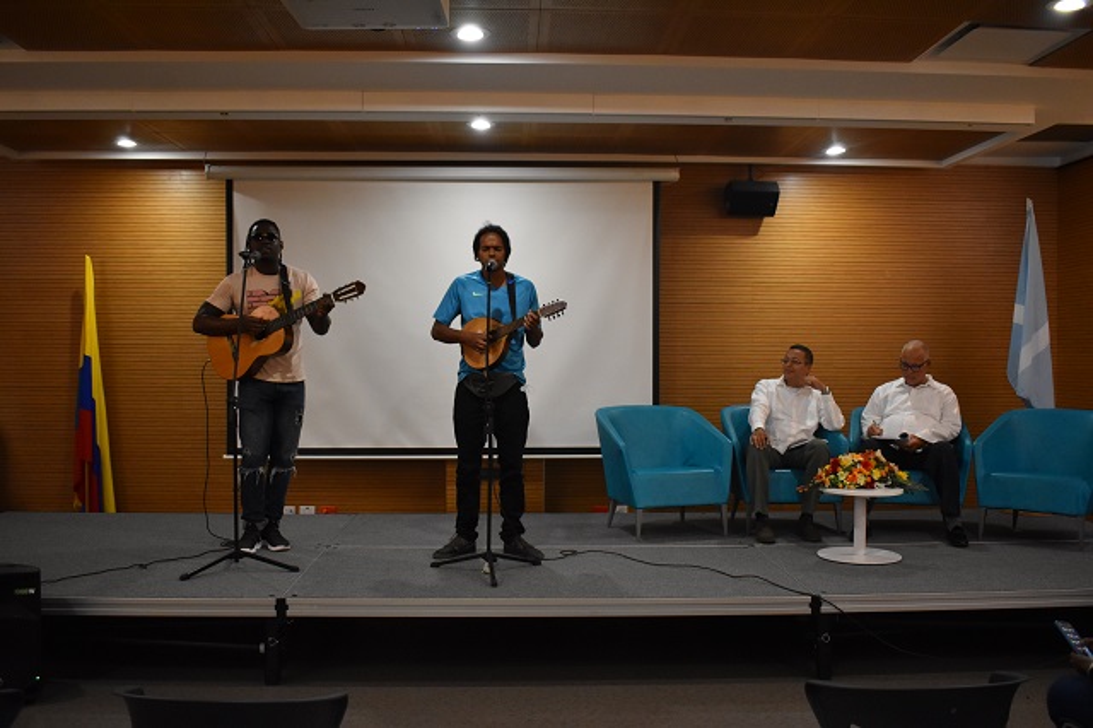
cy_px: 364
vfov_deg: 39.9
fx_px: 1001
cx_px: 546
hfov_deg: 57.2
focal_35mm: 33
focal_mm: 22
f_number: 3.8
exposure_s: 1/125
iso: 2200
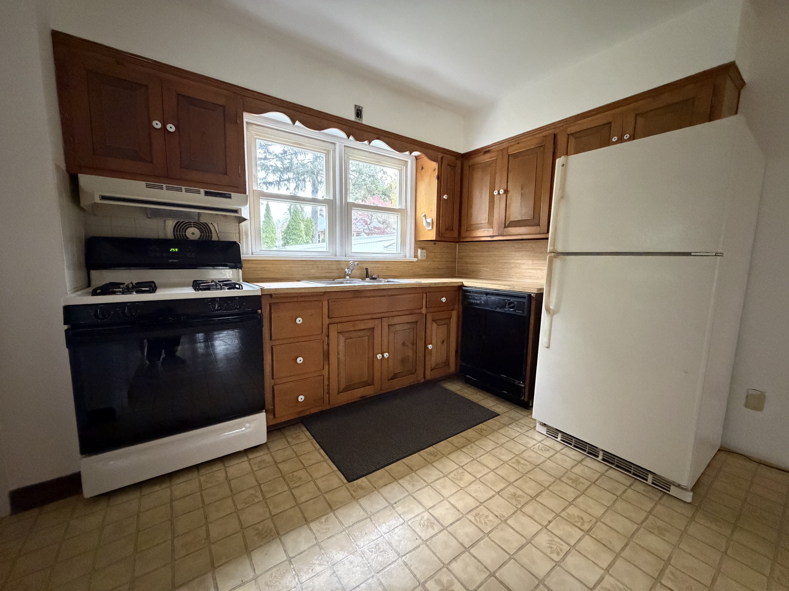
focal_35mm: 14
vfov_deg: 85.7
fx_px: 319
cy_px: 296
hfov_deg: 102.1
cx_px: 394
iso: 1250
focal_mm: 2.22
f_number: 2.2
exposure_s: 1/60
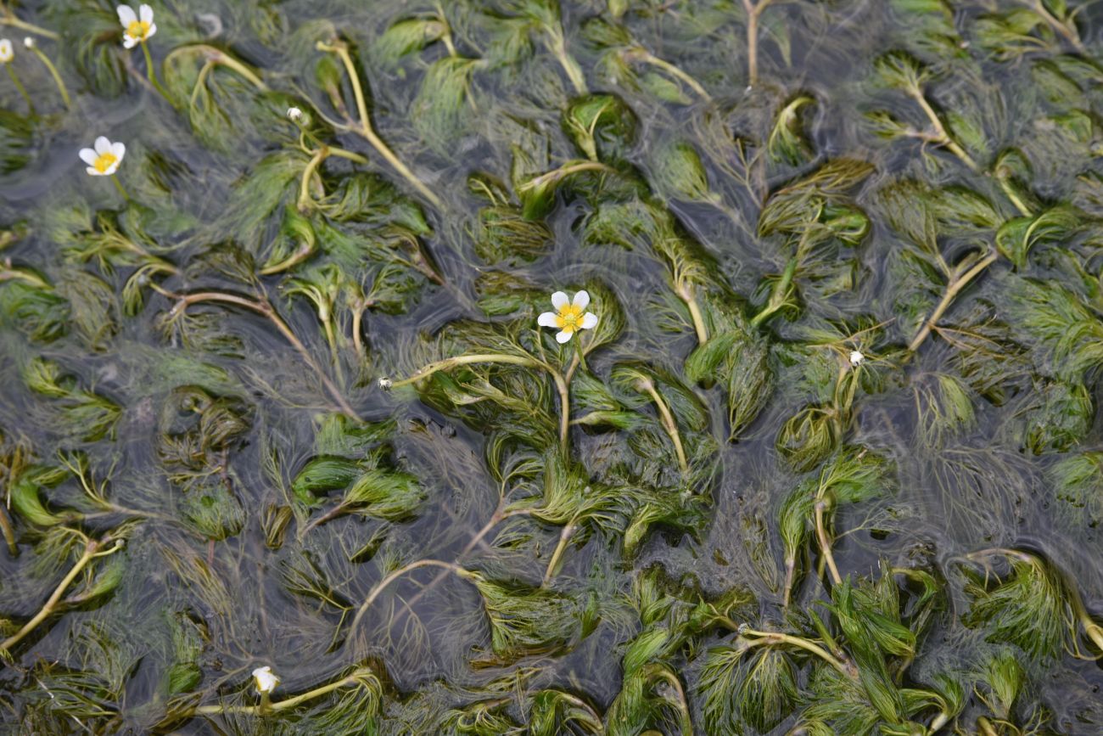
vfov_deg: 19.5
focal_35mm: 70
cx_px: 552
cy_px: 368
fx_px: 2145
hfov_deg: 28.8
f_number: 10
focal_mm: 70
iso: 320
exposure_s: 1/125
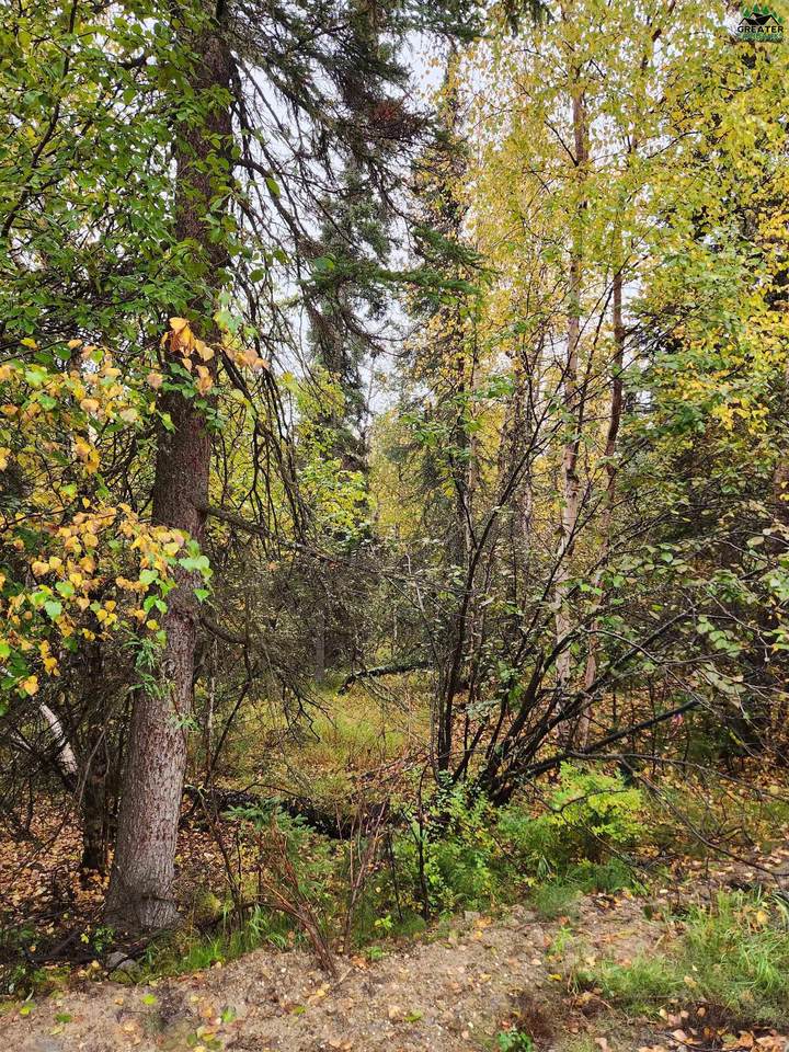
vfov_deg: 73.9
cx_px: 394
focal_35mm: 23
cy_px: 526
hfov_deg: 58.9
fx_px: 699
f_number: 1.8
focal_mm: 5.4
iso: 125
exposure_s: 1/180
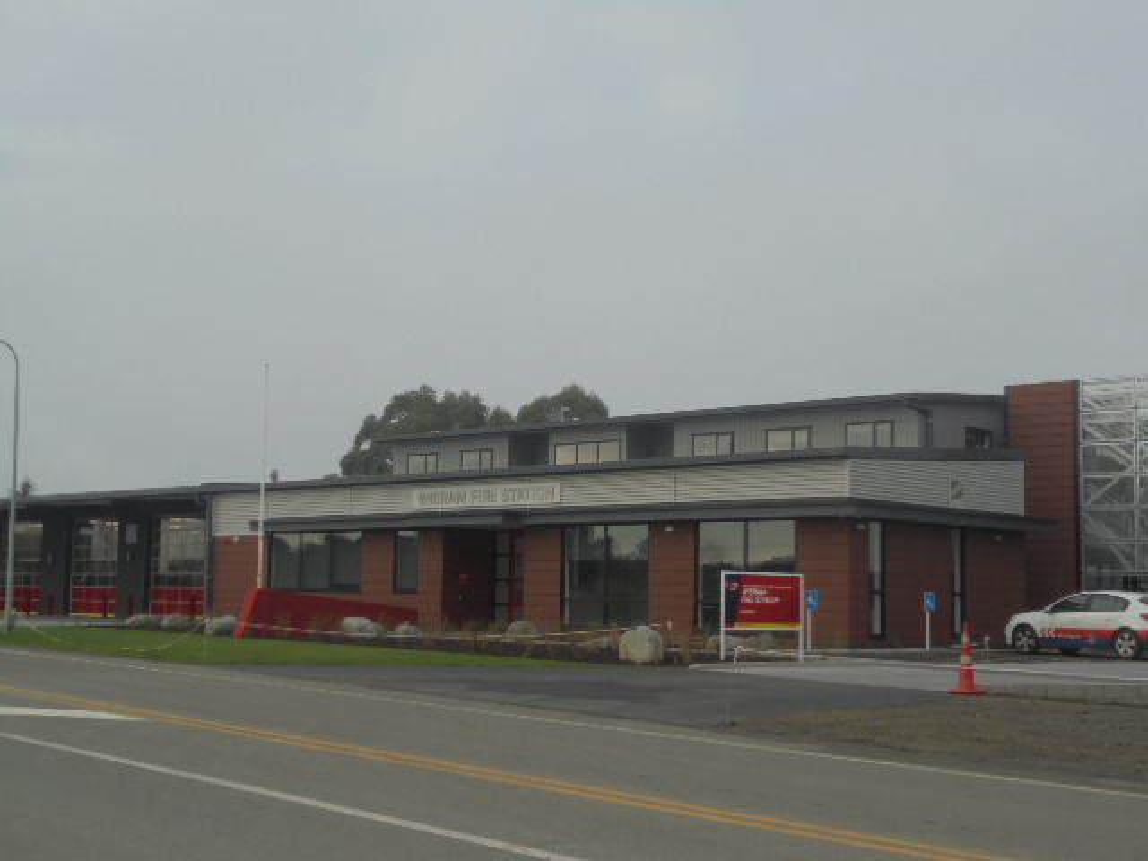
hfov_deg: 38.9
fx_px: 1625
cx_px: 574
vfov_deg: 29.7
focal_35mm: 49
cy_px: 430
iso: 100
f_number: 4.8
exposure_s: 1/400
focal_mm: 8.9
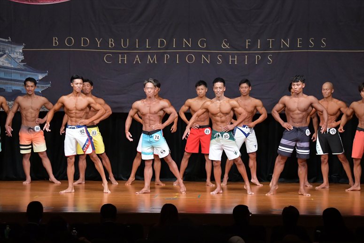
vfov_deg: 8.7
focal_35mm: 157
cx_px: 182
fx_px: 1587
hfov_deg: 13.1
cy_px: 122
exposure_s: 1/400
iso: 5000
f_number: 5.6
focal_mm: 105
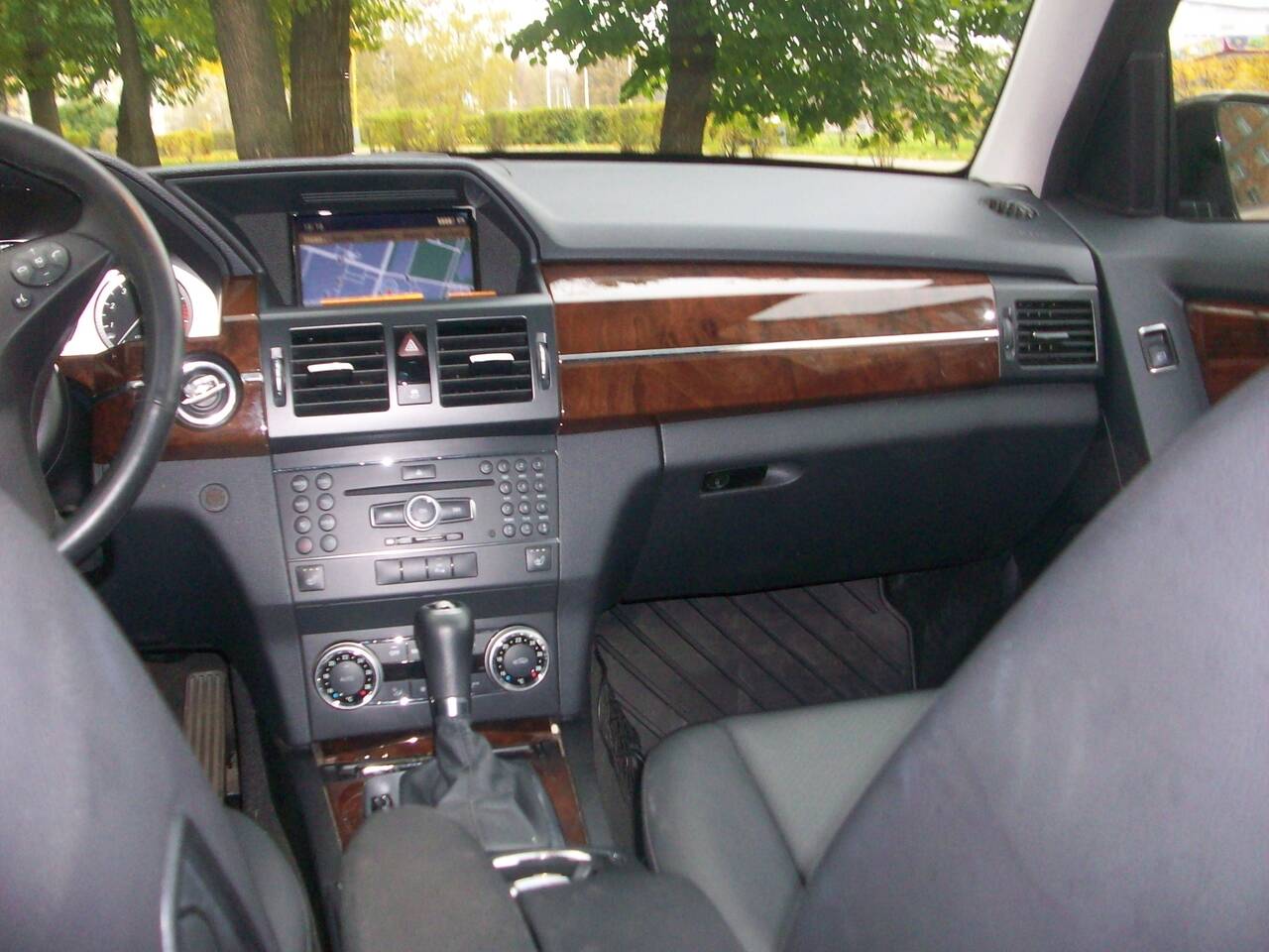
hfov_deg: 54.0
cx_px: 634
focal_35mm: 34
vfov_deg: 41.8
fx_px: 1246
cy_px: 476
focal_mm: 5.7
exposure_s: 1/60
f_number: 2.8
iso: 200
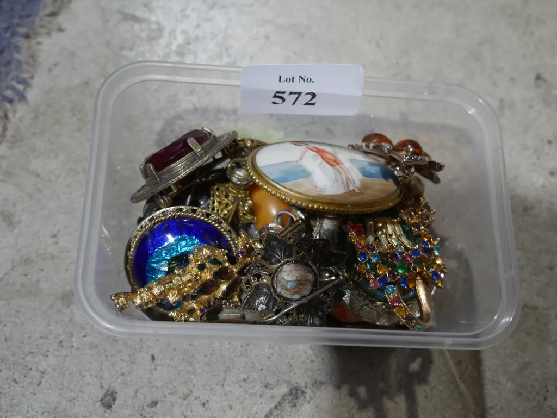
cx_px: 278
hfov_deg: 42.9
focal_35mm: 44
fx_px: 708
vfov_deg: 32.9
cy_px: 209
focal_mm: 22
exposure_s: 1/60
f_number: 4.7
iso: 400
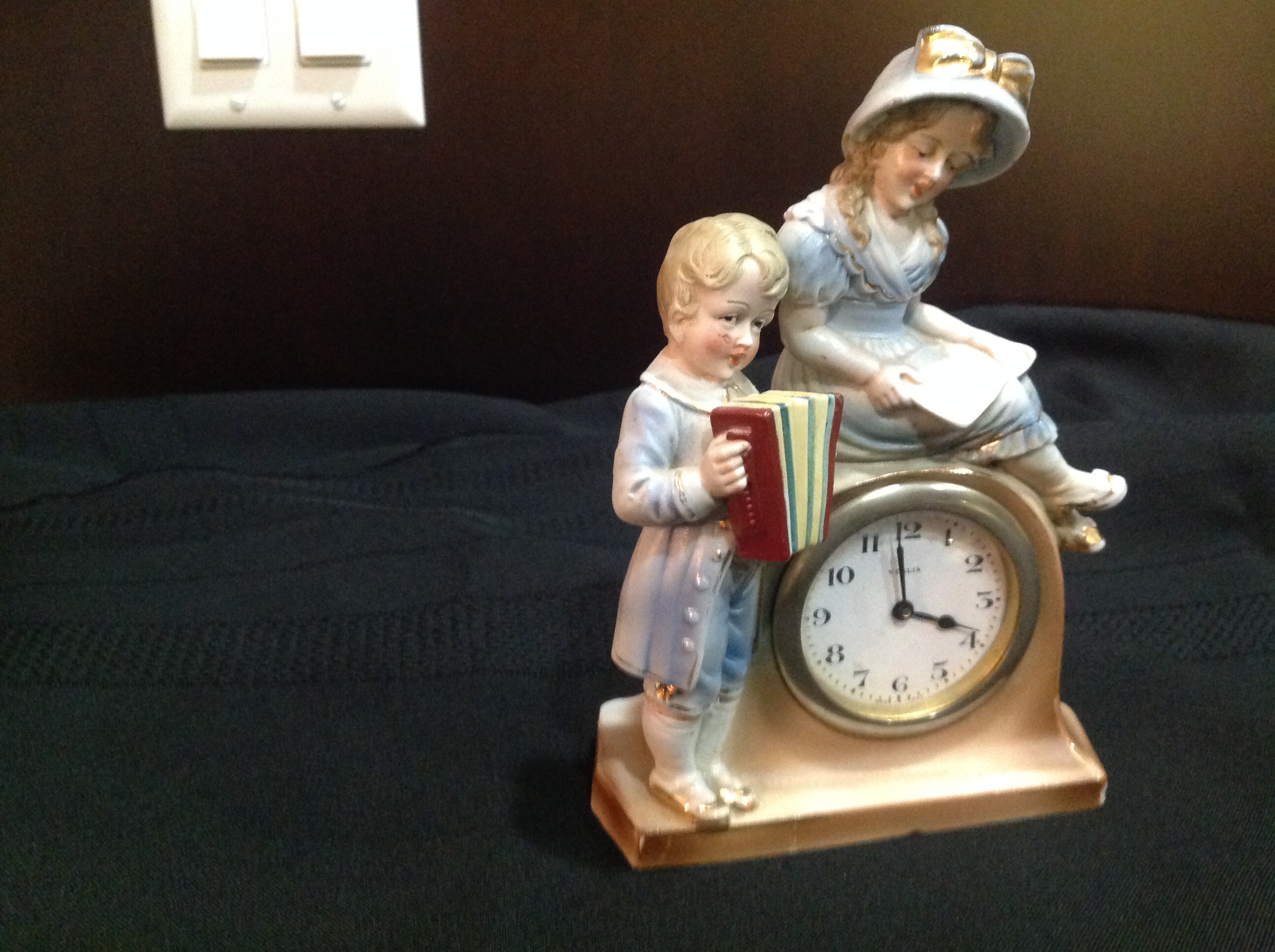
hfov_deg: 52.7
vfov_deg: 40.6
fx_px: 1287
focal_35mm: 35
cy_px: 476
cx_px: 638
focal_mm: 4.28
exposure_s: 1/15
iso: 640
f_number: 2.4
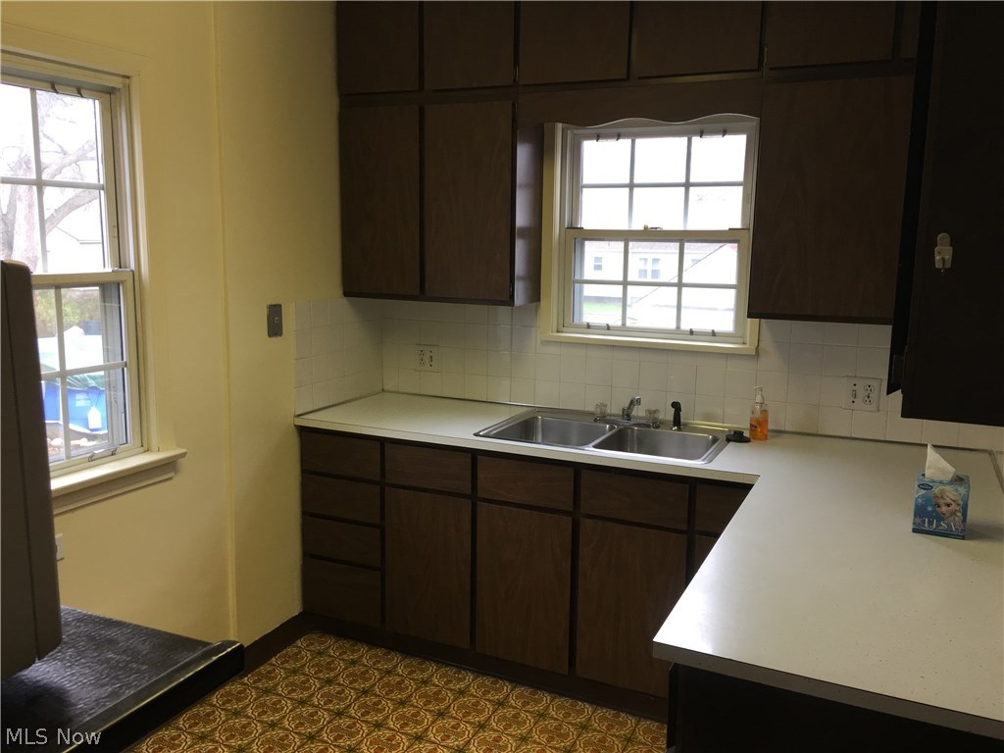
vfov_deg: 48.2
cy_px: 376
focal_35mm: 29
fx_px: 841
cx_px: 502
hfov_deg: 61.7
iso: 50
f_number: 2.2
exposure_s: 1/30
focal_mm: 4.15
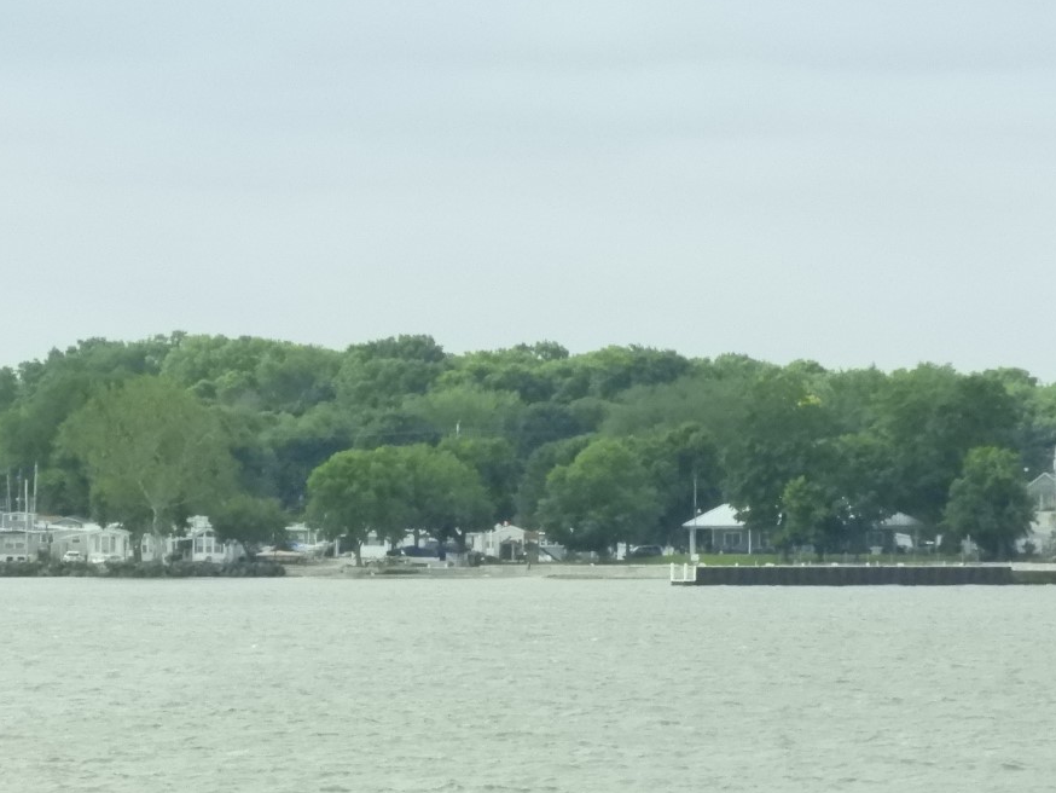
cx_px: 376
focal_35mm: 494
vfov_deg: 3.0
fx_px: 15074
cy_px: 520
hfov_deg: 4.0
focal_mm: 53.7
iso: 1600
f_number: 7.7
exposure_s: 1/2500
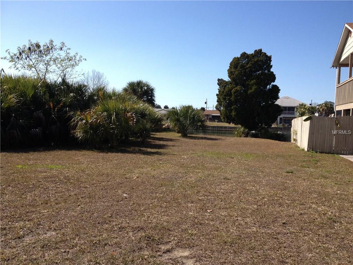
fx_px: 357
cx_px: 176
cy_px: 132
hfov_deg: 52.6
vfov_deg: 40.7
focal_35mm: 35
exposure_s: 1/1623
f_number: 2.4
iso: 64
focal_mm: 4.28
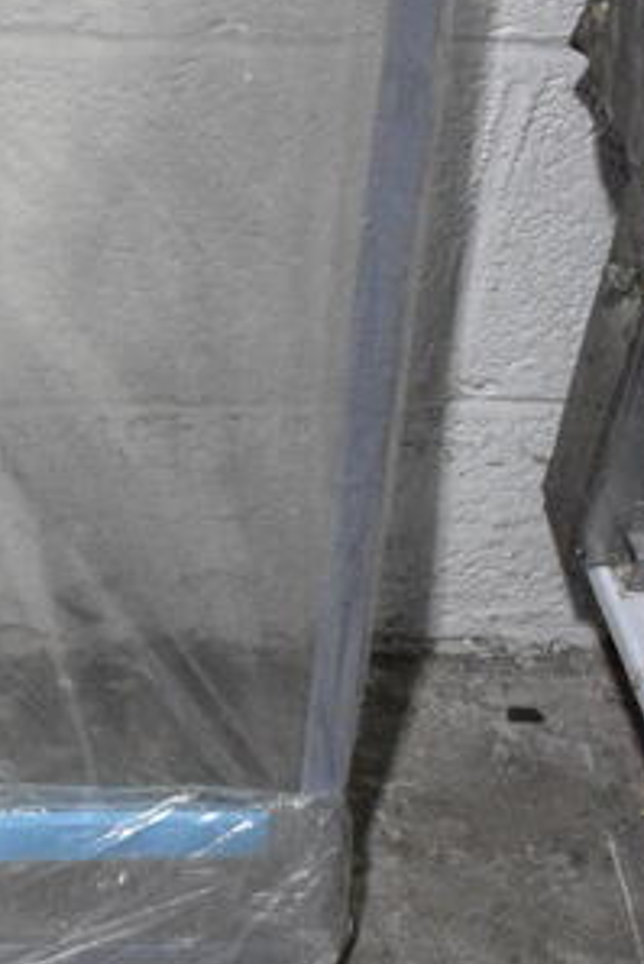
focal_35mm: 106
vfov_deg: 19.2
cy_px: 215
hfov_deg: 12.3
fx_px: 2828
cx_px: -340
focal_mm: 23
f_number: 9
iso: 6400
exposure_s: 1/320
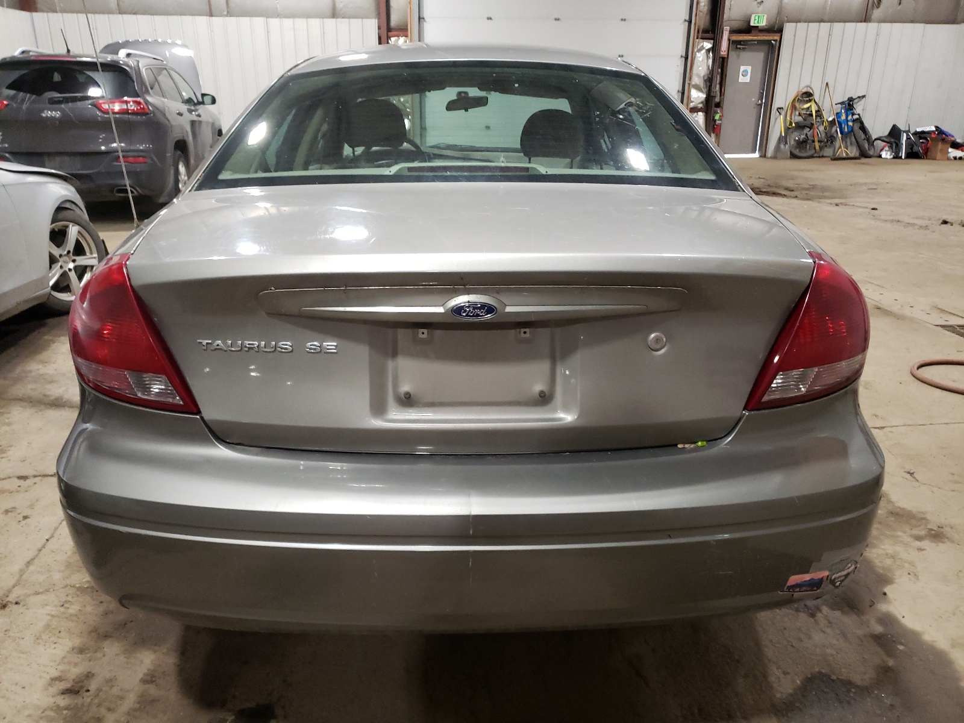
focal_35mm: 26
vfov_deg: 53.1
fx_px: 724
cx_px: 482
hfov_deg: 67.3
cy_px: 362
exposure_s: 1/60.2
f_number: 1.5
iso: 304
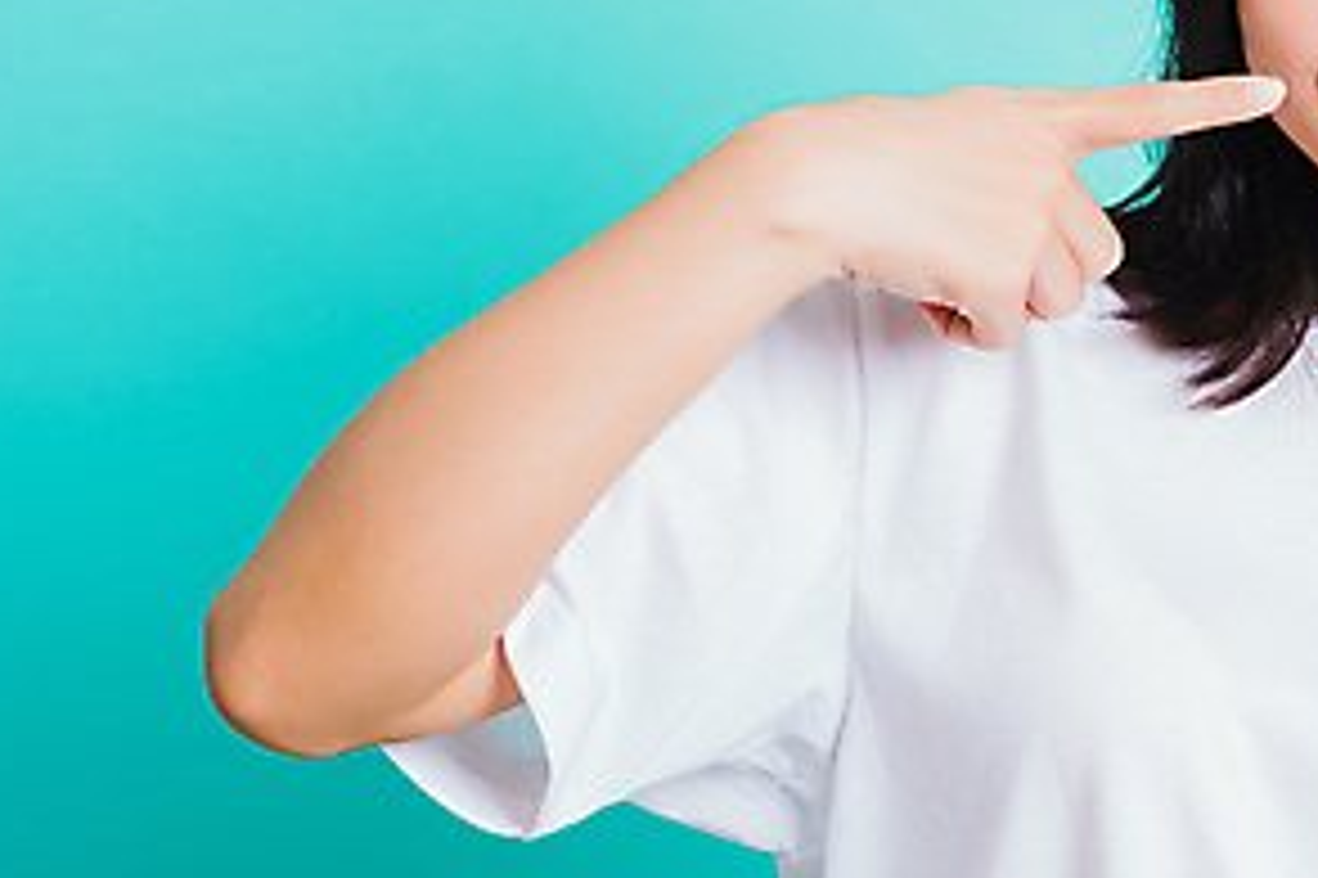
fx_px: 4500
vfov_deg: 11.1
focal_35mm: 123
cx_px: 1075
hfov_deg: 16.5
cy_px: 194
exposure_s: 1/160
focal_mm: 60
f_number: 9
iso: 200
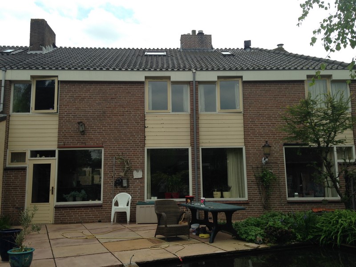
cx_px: 178
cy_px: 134
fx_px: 339
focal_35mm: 33
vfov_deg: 42.9
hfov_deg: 55.4
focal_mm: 4.12
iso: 50
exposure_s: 1/609
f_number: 2.4
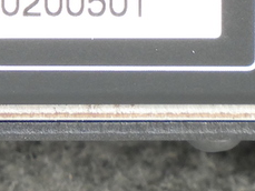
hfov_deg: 1.0
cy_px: -140
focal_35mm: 1952
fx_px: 14387
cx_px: -117
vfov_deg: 0.8
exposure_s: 1/1.6
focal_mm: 83.4
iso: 200
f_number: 6
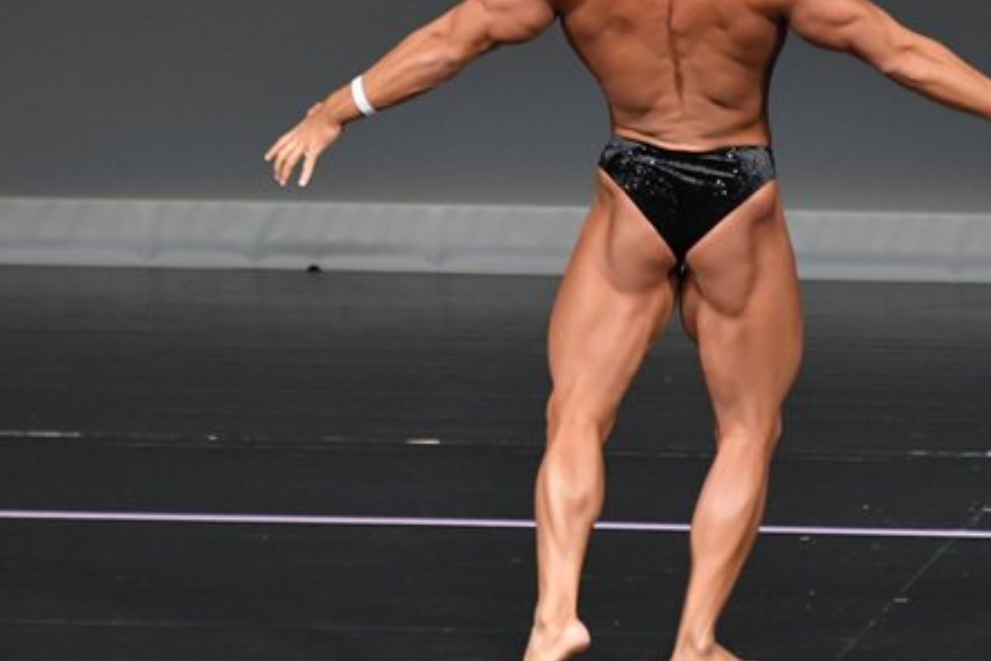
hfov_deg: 3.1
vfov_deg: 2.1
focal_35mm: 657
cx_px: 609
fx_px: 18091
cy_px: 164
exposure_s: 1/400
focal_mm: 250
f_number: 5.6
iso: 4000
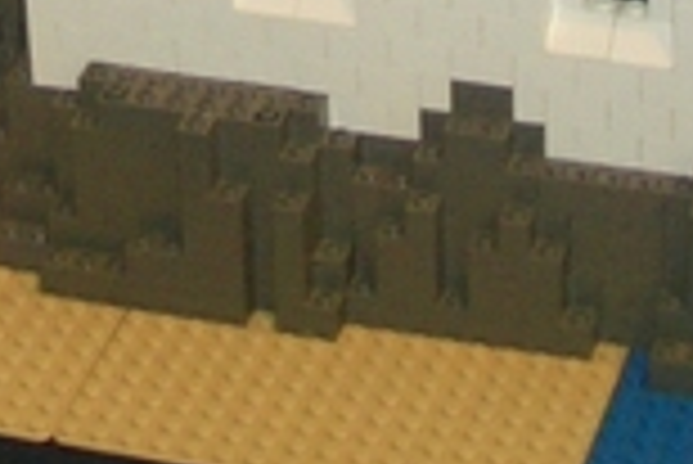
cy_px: -788
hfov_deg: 10.9
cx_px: 297
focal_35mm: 189
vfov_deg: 6.8
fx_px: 3642
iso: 100
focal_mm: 5.8
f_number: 2.6
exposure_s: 1/60
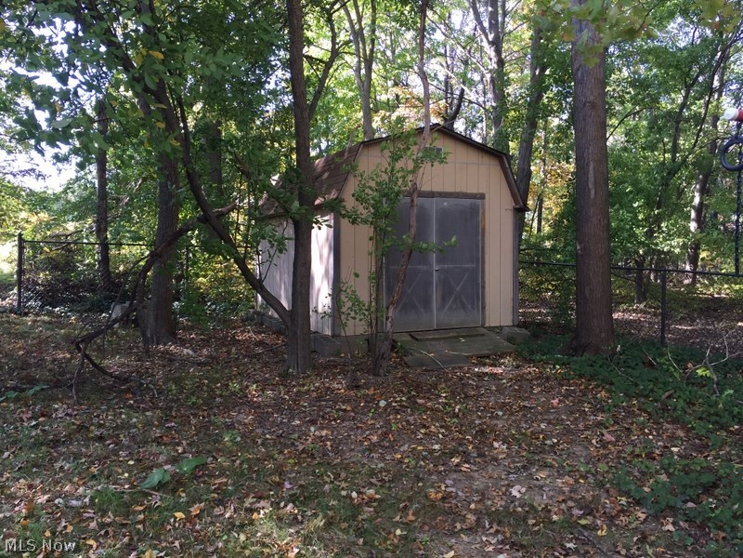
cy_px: 279
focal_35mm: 29
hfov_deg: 61.7
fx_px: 622
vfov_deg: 48.2
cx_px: 372
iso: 50
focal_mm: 4.15
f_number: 2.2
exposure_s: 1/120
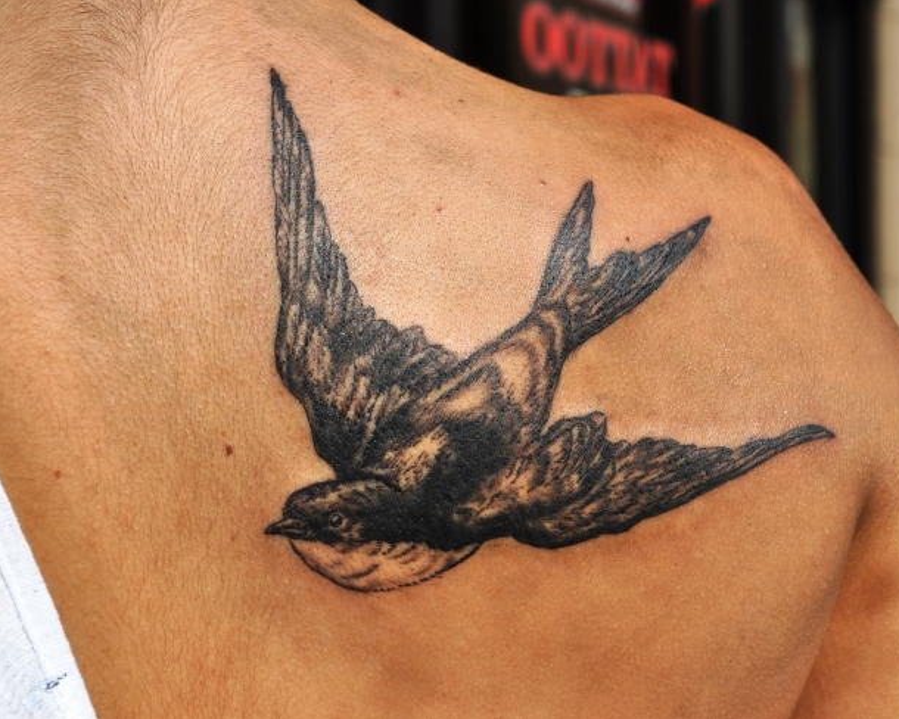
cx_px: 447
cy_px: 360
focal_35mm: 68
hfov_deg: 27.9
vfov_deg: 22.5
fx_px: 1809
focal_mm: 40
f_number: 8
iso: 200
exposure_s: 1/800
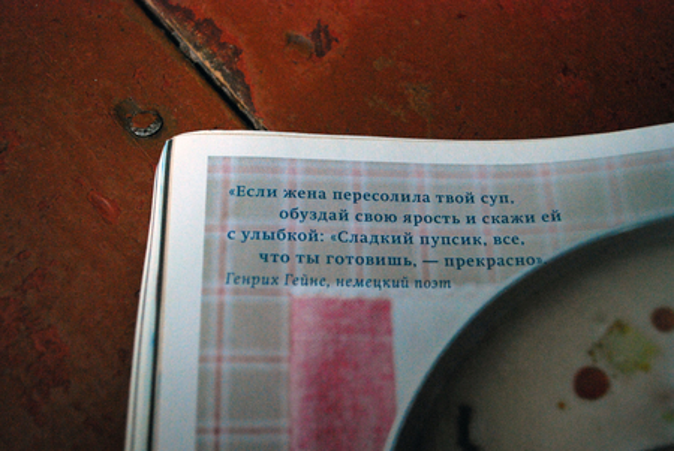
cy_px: 226
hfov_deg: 44.9
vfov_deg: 30.9
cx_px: 337
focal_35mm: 44
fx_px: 815
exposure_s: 1/30
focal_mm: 29
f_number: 4.8
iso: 1600
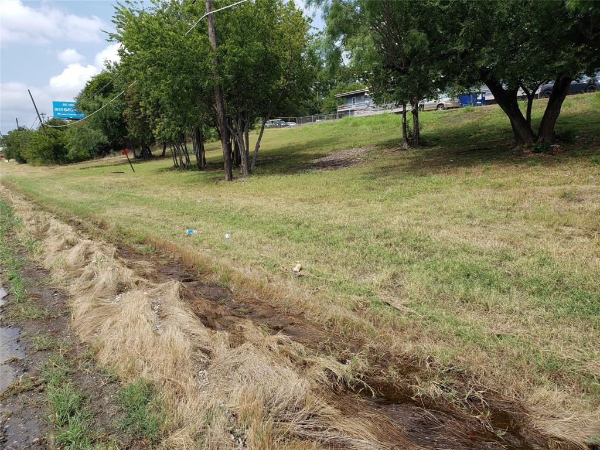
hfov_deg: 67.3
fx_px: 451
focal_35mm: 26
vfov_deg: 53.1
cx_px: 300
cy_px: 225
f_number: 2.4
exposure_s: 1/1319
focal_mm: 4.3
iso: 50
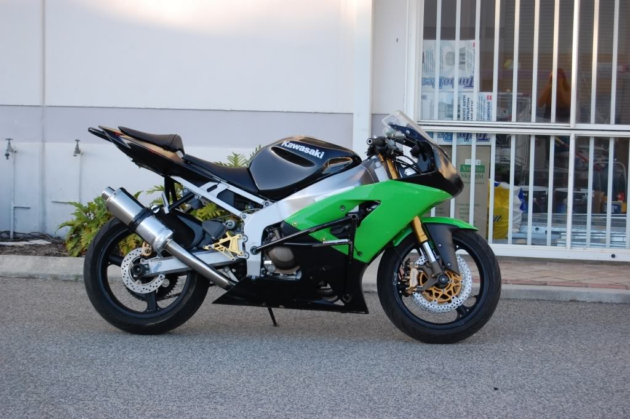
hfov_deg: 24.6
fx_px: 1443
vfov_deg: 16.5
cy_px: 210
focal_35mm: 82
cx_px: 315
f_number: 5.6
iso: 800
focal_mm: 55
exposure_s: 1/320
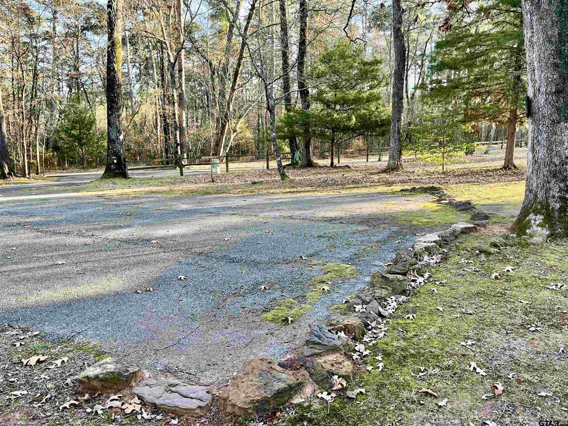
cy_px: 213
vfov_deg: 53.1
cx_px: 284
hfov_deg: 67.3
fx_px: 427
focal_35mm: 26
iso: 40
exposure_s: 1/122
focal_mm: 5.1
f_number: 1.6
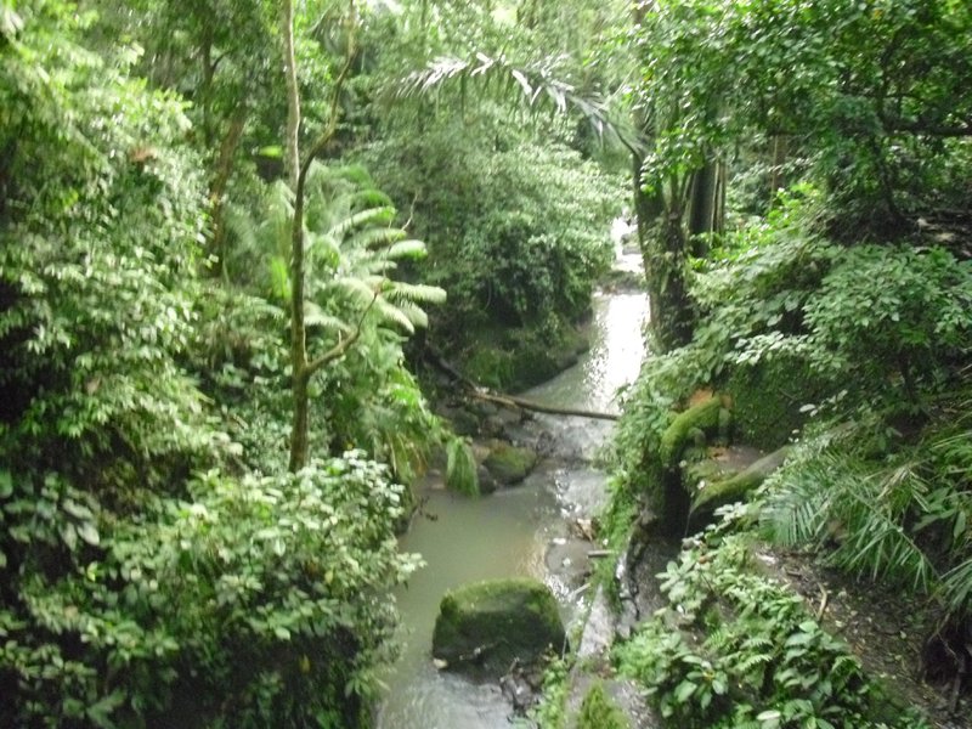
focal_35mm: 38
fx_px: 1067
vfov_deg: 37.7
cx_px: 486
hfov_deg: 49.0
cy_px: 364
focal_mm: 6.2
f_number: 2.8
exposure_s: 1/25
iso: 800
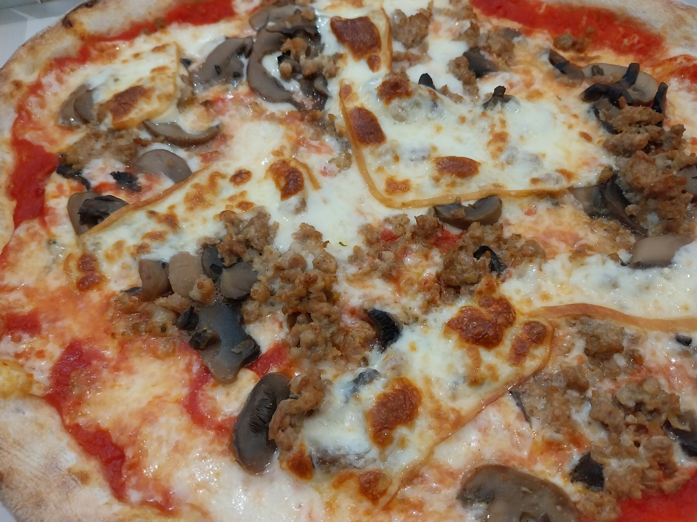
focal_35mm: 26
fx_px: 524
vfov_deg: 53.1
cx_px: 348
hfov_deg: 67.3
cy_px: 261
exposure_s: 1/50
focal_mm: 4
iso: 320
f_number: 1.8
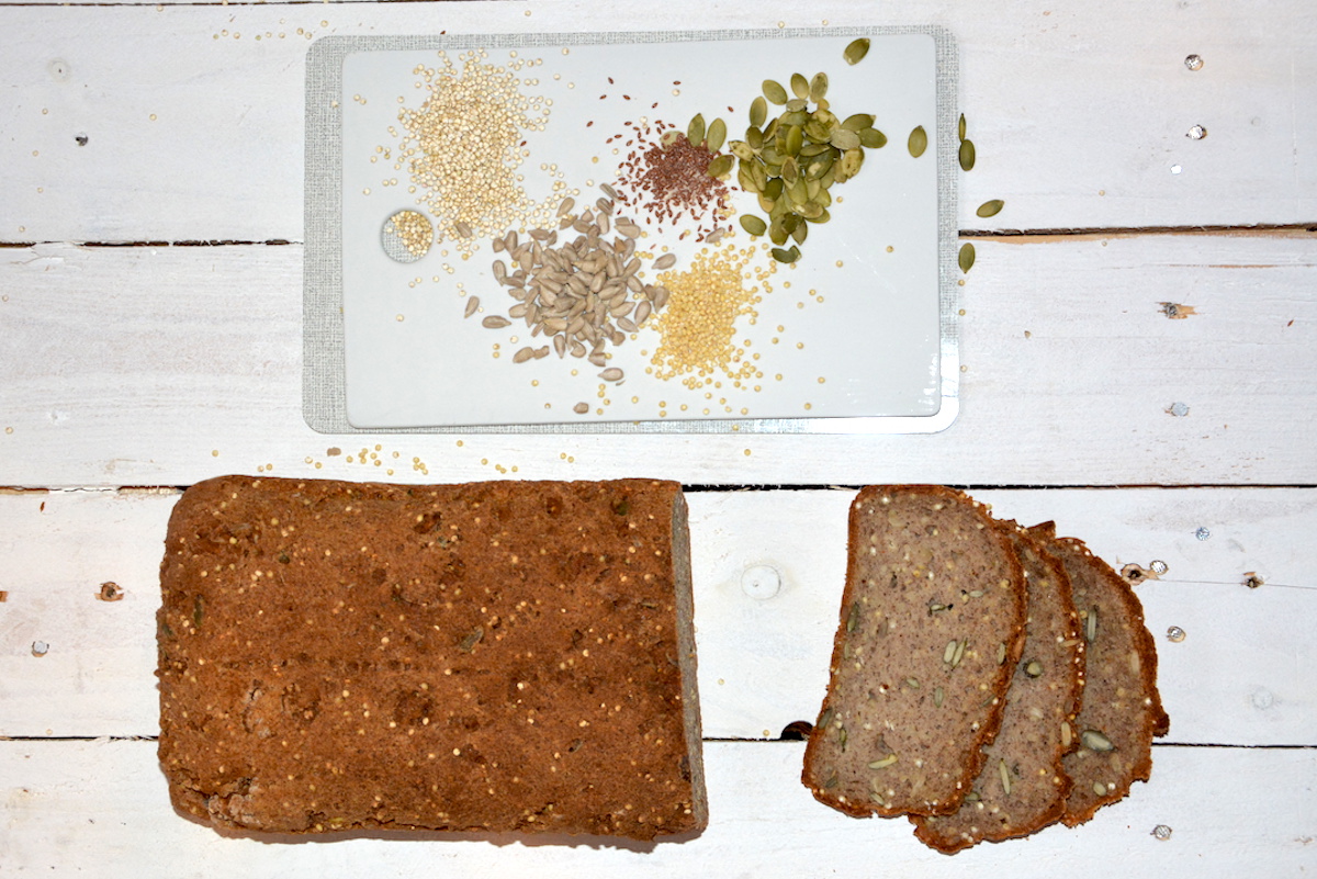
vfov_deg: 23.8
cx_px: 658
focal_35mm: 57
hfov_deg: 35.0
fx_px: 2086
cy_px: 440
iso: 1100
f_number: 4.5
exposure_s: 1/60
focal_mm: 38
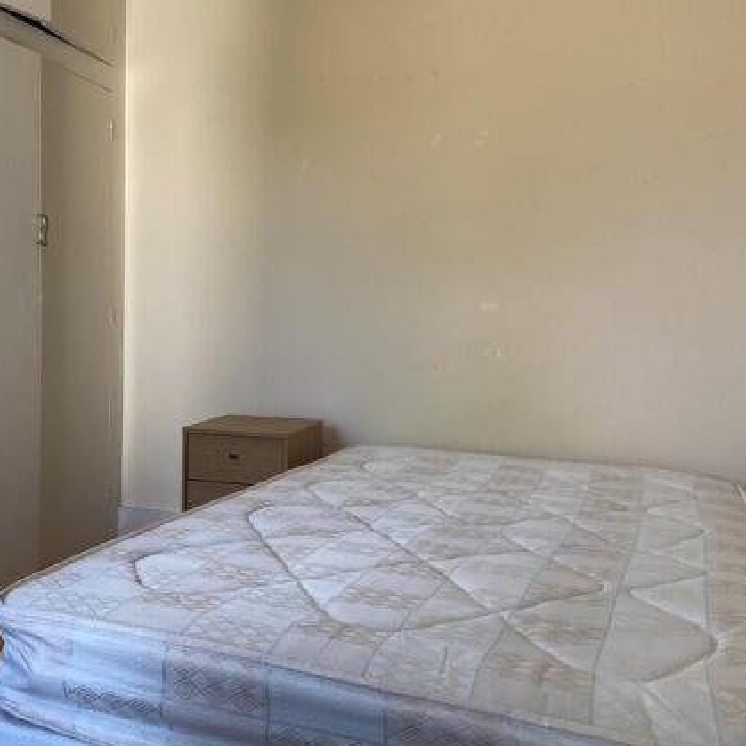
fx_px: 780
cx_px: 280
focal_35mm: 32
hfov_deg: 50.6
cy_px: 375
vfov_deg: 51.1
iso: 80
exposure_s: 1/120
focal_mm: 4.25
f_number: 1.8
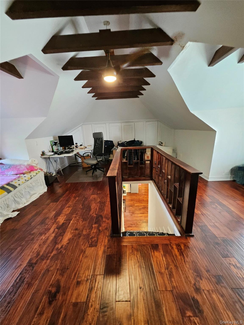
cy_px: 162
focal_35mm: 13
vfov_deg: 106.2
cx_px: 122
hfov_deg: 89.9
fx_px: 122
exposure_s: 1/30
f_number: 2.2
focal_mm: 1.74
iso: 320
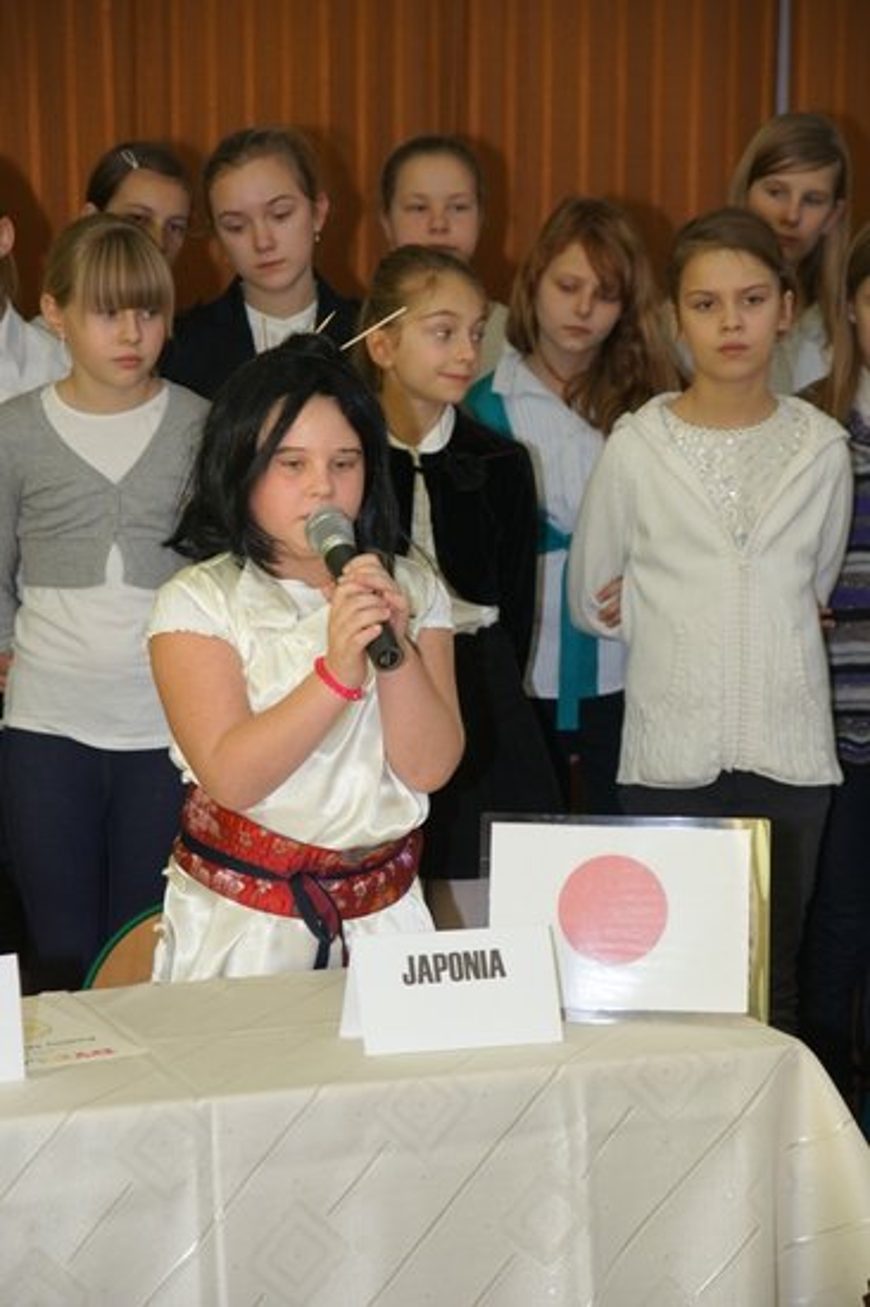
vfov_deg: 19.5
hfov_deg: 13.0
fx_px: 3811
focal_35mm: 105
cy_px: 654
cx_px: 435
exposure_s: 1/125
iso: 400
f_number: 4
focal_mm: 70
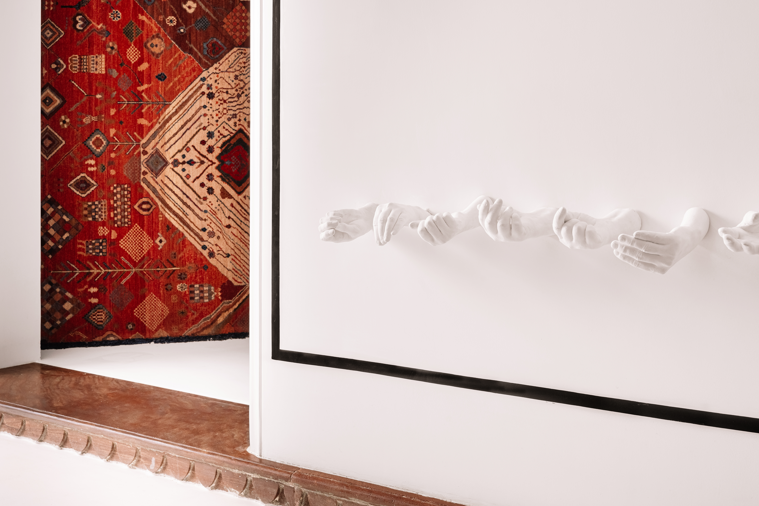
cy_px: 250
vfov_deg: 27.0
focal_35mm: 50
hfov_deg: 39.6
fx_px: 1054
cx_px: 387
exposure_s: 1/20
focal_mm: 49
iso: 400
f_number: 10
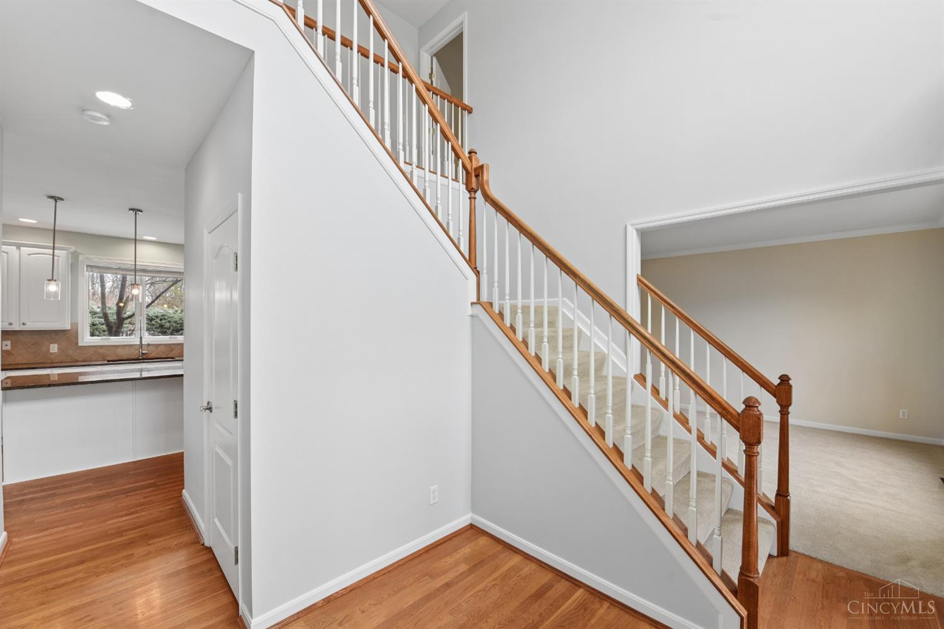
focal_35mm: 14
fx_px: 367
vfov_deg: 81.2
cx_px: 472
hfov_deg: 104.3
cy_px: 314
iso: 400
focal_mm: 14
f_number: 8
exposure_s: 1/25
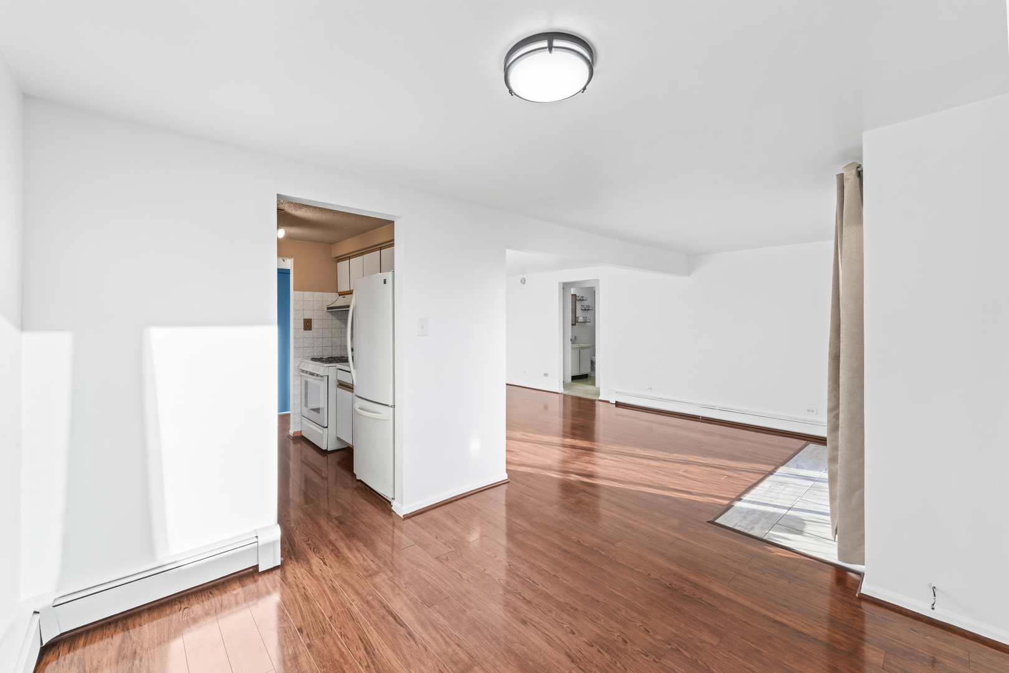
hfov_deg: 104.2
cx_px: 504
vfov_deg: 81.2
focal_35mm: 14
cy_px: 336
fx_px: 392
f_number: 9
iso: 640
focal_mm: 14
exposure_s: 1/30
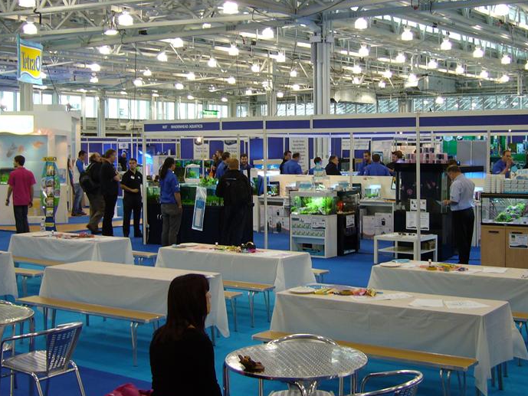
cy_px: 157
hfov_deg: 36.8
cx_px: 285
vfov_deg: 28.0
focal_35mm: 52
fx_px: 793
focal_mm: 5.8
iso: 100
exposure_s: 1/25
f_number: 2.8
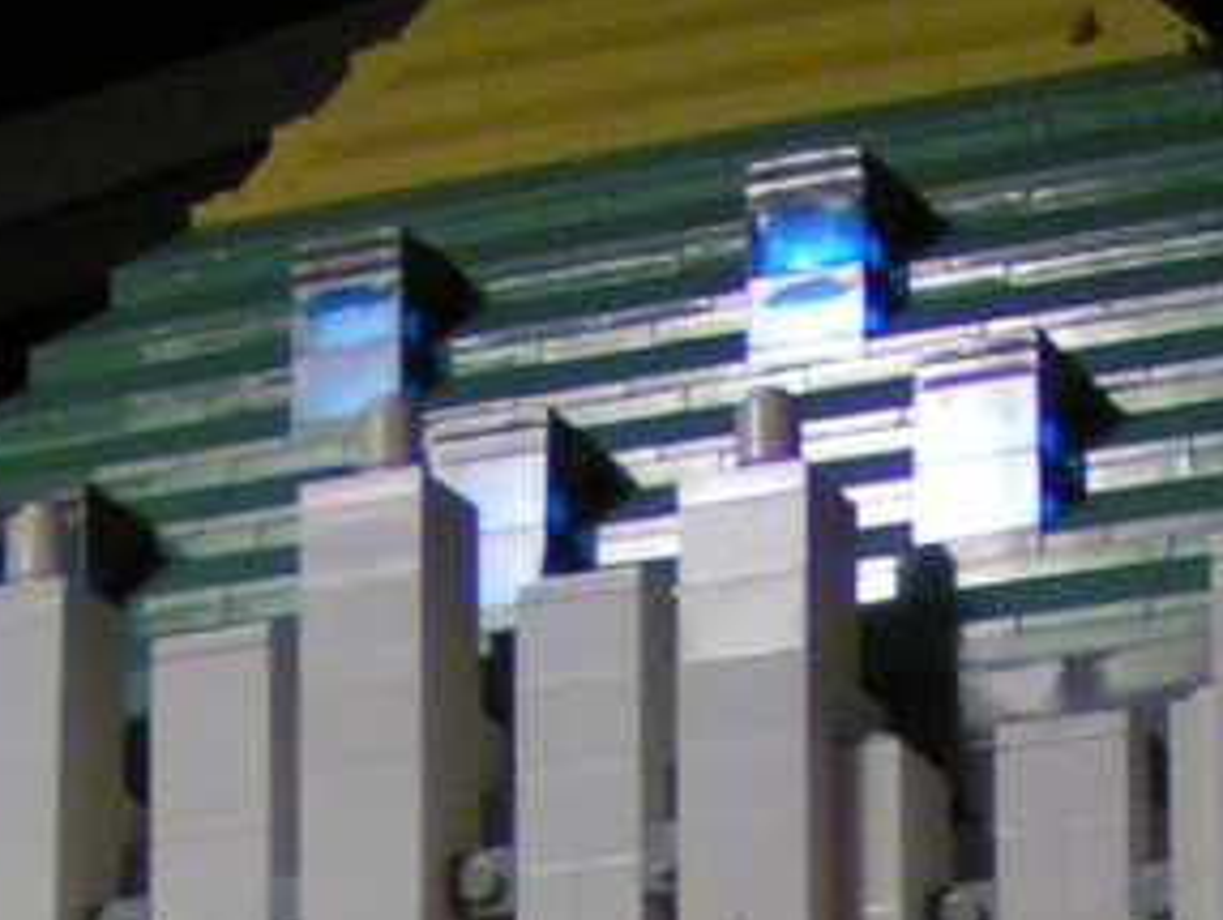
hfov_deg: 11.6
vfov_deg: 8.2
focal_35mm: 170
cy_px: 1973
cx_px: 821
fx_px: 6011
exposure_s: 1/30
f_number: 2.8
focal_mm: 5.8
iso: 200
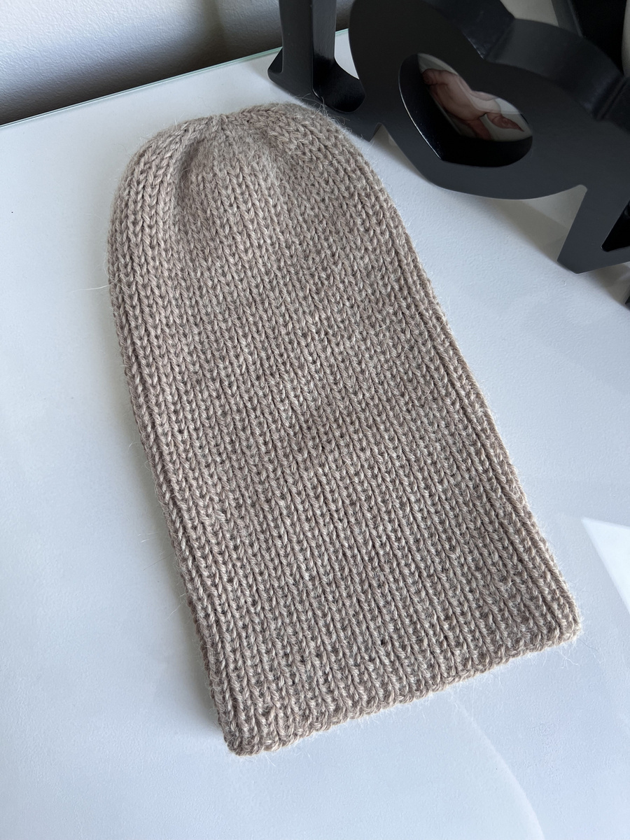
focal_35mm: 26
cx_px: 315
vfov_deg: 67.3
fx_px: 631
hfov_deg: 53.1
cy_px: 420
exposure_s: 1/121
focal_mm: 5.7
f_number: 1.5
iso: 80
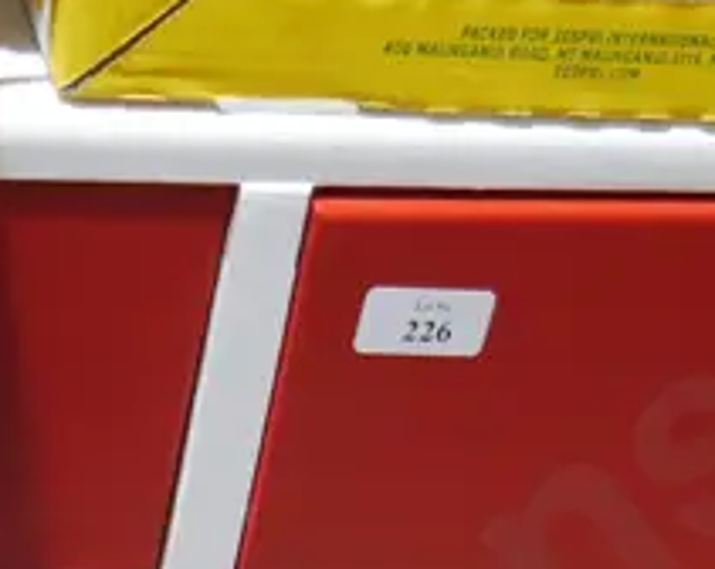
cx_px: 30
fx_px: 3612
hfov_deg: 11.2
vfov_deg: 8.7
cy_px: 960
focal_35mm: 171
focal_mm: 18
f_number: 4
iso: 500
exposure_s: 1/60
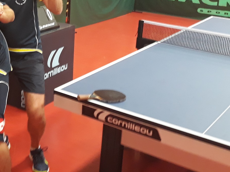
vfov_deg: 23.0
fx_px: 412
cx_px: -9
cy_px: 13
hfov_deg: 28.9
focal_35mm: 62
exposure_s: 1/50
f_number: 1.7
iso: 200
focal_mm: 3.71
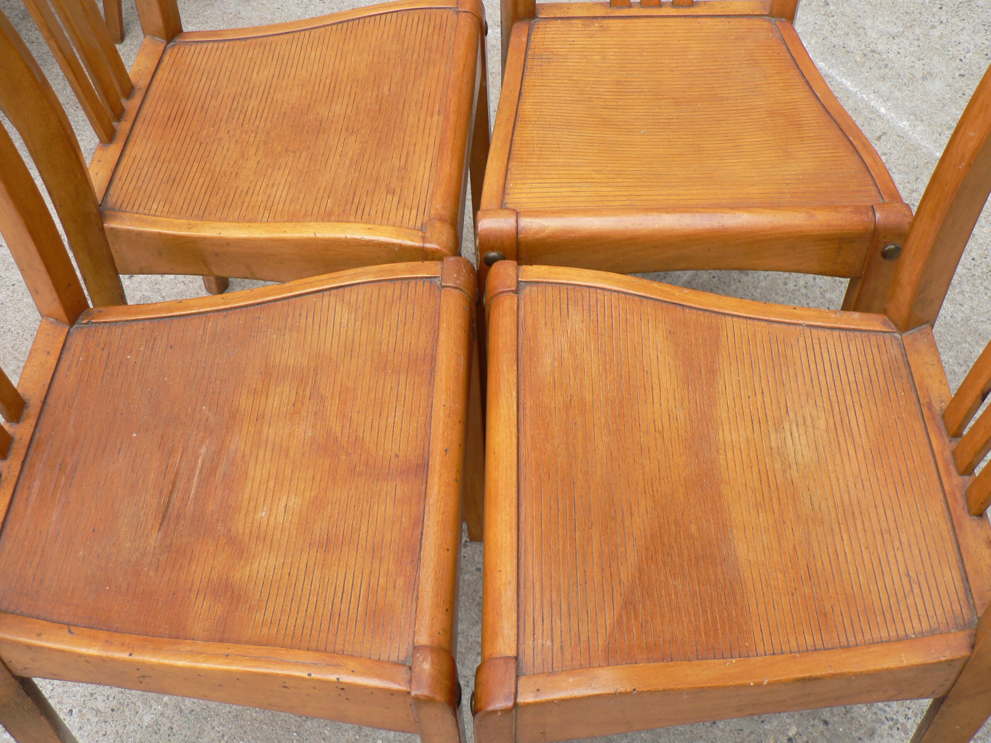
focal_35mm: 36
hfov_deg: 51.4
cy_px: 372
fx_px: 1031
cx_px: 496
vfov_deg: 39.7
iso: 80
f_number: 2.8
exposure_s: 1/125
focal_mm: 6
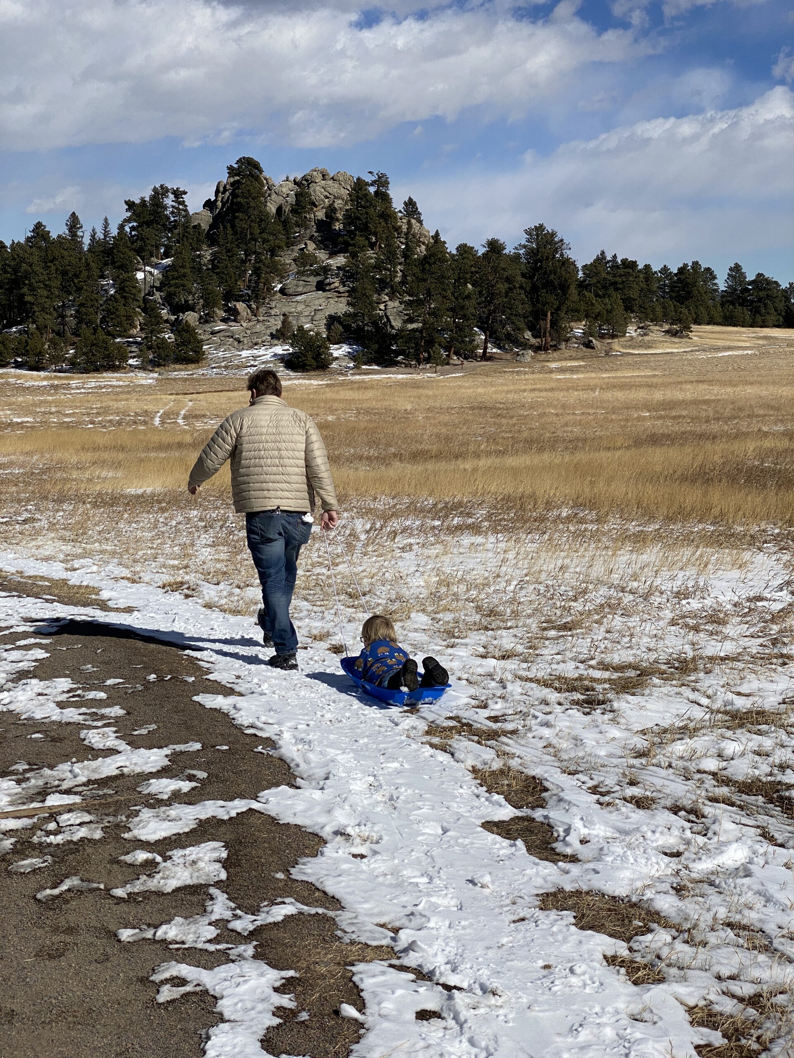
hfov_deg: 28.0
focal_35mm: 52
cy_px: 529
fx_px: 1590
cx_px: 397
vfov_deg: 36.8
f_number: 2
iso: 25
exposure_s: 1/5319
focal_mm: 6
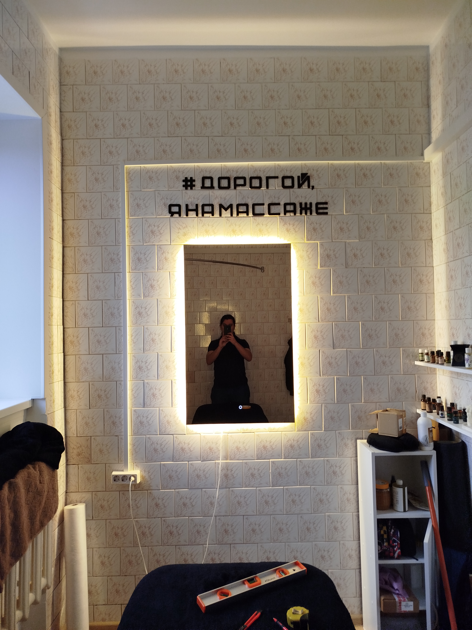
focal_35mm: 24
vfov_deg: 71.6
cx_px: 236
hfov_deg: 56.8
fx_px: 436
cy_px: 315
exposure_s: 1/33
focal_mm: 5.31
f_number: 1.7
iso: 125
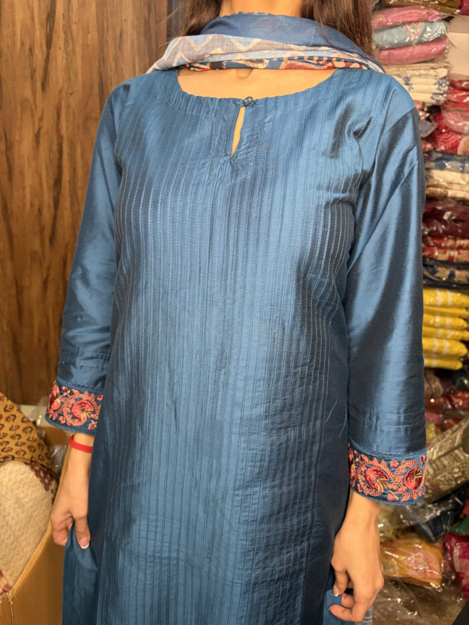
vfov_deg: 67.3
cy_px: 312
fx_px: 470
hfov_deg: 53.1
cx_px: 234
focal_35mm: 26
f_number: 1.6
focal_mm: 5.96
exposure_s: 1/50
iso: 250
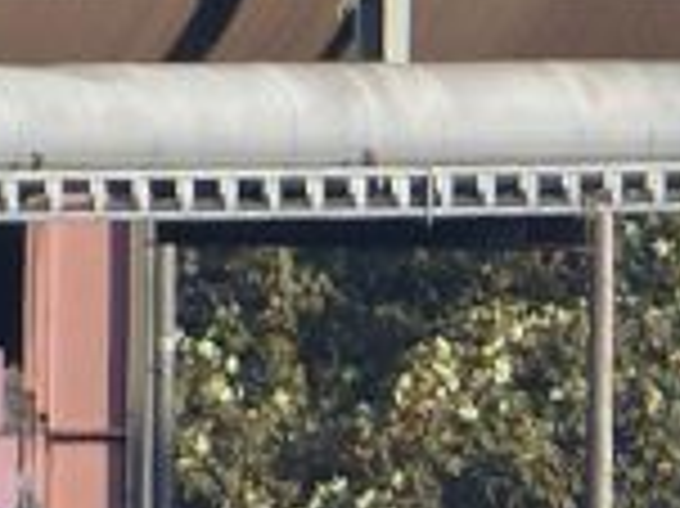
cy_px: 1929
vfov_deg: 0.5
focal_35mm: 2749
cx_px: -1540
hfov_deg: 0.7
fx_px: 53959
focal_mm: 62.1
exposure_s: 1/640
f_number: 3.5
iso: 100
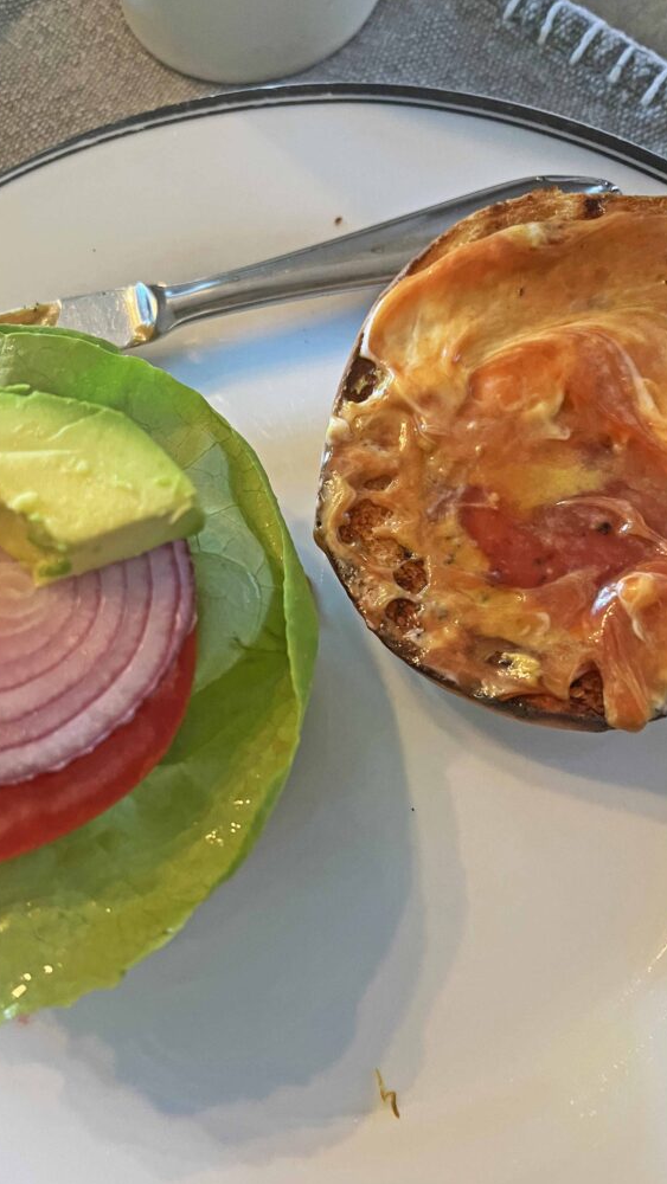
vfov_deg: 66.0
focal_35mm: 29
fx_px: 911
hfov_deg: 39.9
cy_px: 603
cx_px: 248
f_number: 1.5
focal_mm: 5.7
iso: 400
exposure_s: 1/40
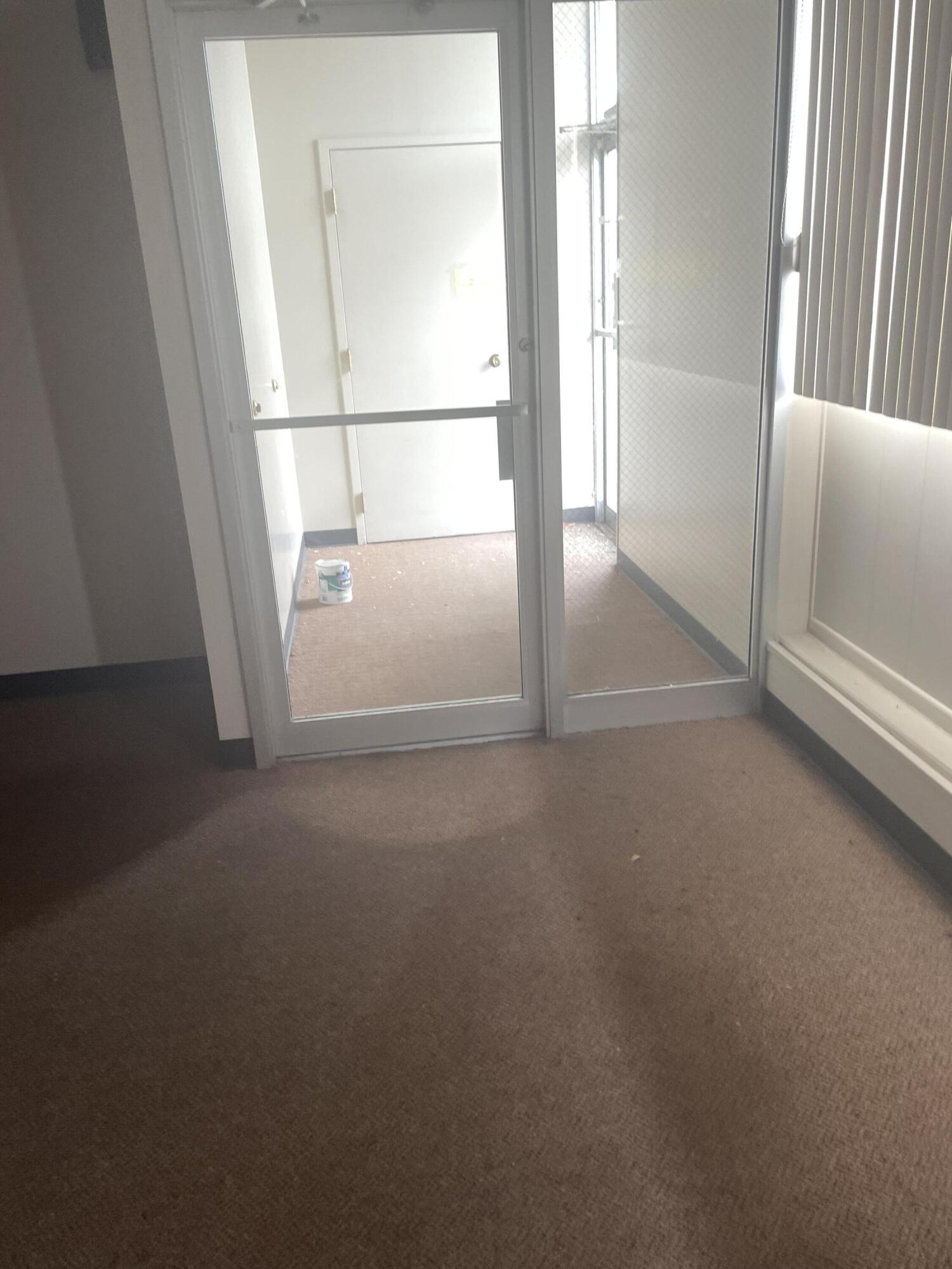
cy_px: 634
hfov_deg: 53.1
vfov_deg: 67.3
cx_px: 476
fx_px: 953
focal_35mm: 26
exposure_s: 1/120
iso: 100
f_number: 1.6
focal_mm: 4.2
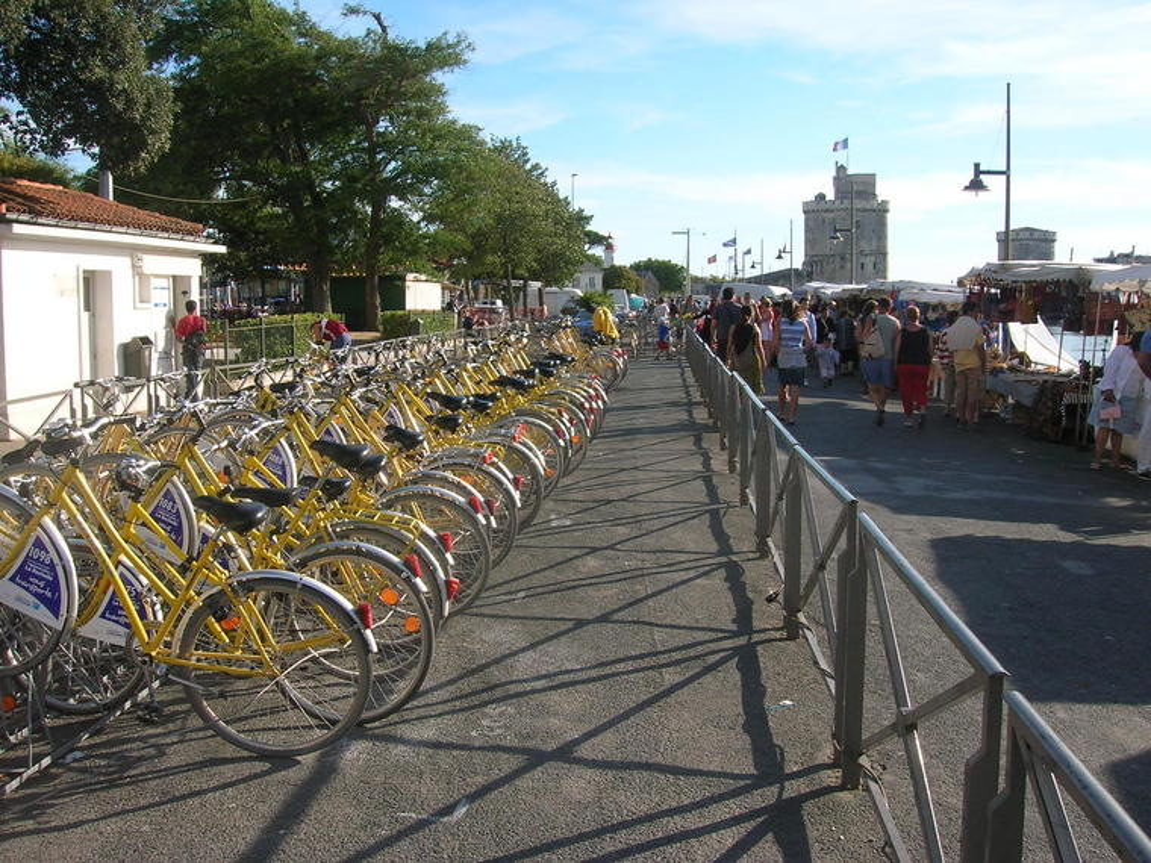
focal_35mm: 34
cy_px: 432
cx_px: 576
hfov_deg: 54.0
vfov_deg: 41.8
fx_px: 1131
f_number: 4.9
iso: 50
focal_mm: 5.7
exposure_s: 1/274
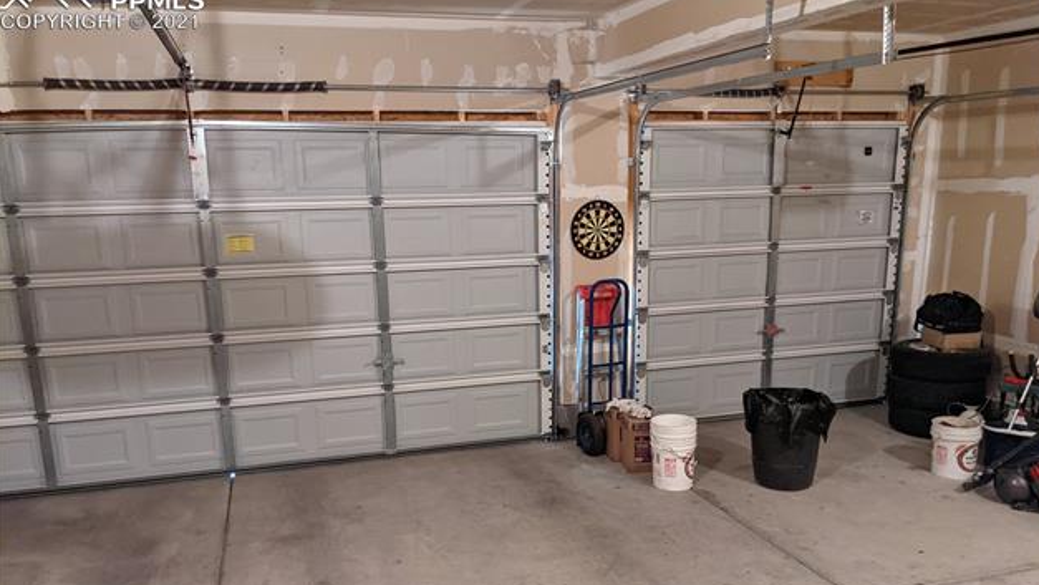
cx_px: 527
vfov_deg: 38.7
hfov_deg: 64.3
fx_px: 827
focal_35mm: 30
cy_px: 369
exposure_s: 1/24
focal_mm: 4.38
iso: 1720
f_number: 1.73
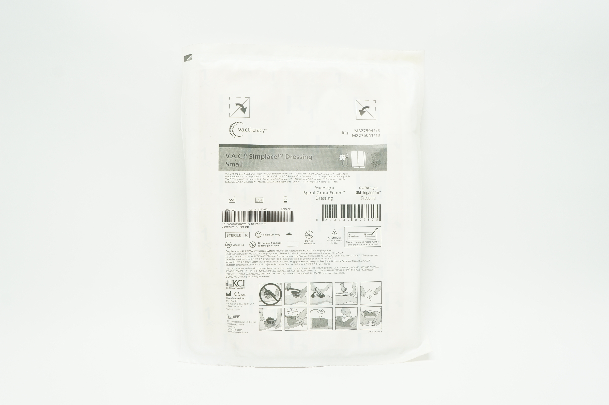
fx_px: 634
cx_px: 304
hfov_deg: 51.3
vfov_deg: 35.4
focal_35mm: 38
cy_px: 202
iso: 400
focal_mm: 25
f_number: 8
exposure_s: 1/30
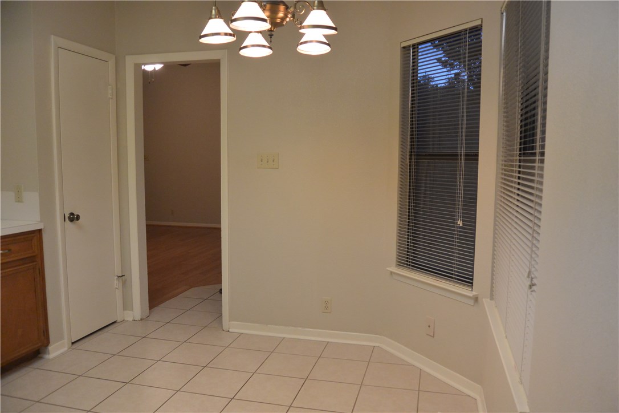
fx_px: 464
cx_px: 310
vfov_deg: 47.9
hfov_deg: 67.4
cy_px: 206
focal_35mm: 27
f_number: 3.5
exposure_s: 1/80
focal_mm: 10
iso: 400
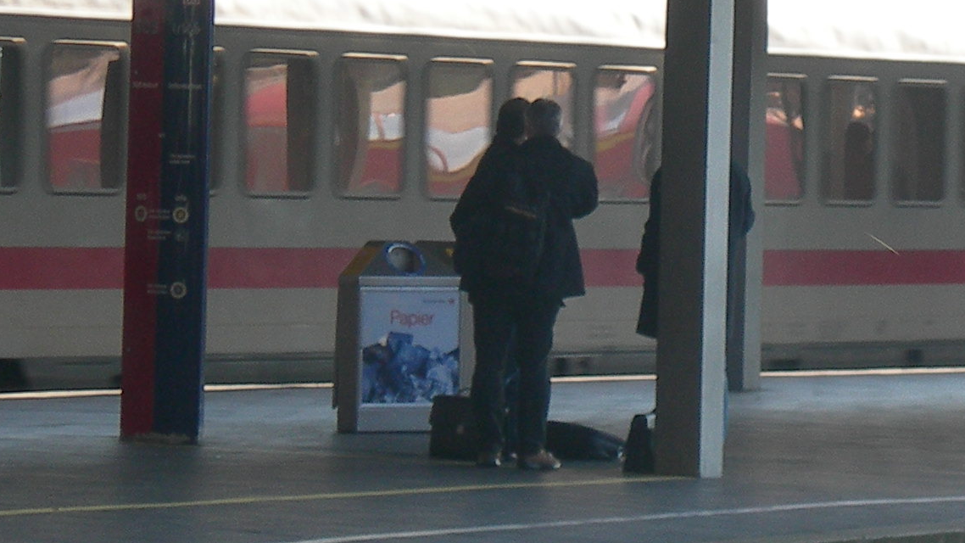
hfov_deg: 7.1
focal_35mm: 303
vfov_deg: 4.0
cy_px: 209
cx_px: 511
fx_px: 7753
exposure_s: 1/75.7
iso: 50
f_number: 4.6
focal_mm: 21.3
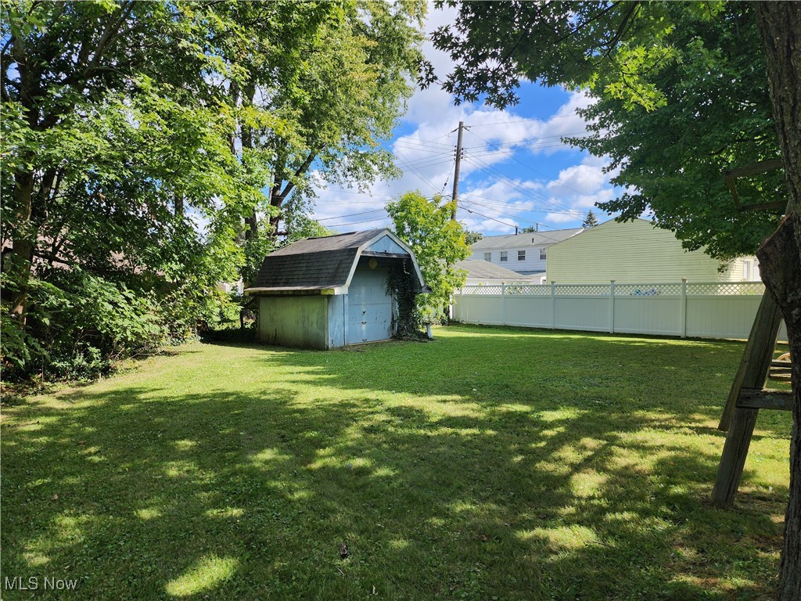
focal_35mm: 23
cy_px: 300
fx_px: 532
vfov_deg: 58.9
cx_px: 400
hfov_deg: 73.9
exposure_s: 1/471
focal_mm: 6.4
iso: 12
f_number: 1.8
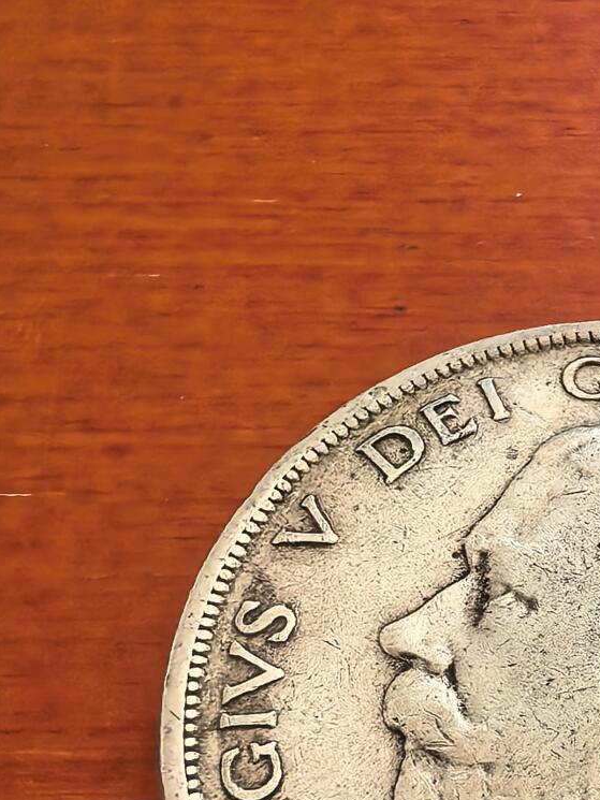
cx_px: 618
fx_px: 1340
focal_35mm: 58
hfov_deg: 24.0
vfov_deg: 32.2
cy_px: 656
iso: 100
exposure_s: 1/50
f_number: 2.2
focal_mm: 1.68
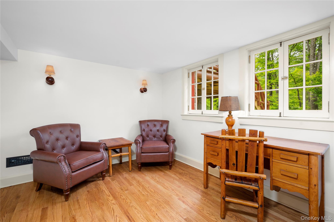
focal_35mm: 16
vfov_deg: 75.4
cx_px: 167
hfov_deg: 98.6
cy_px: 111
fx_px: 144
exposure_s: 1/2
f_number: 7.1
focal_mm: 15.5
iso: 320
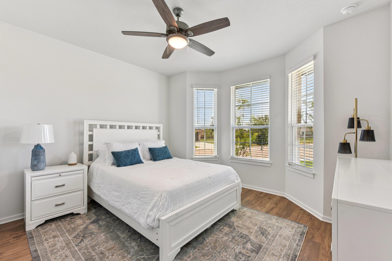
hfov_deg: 100.4
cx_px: 196
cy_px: 130
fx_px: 163
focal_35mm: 15
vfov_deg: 77.3
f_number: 8
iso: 100
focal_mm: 15
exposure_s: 1/25
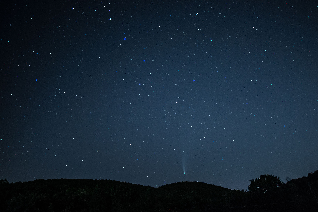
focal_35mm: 35
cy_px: 106
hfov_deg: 54.4
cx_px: 159
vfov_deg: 37.9
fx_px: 309
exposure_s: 15
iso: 1600
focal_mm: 35
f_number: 2.8
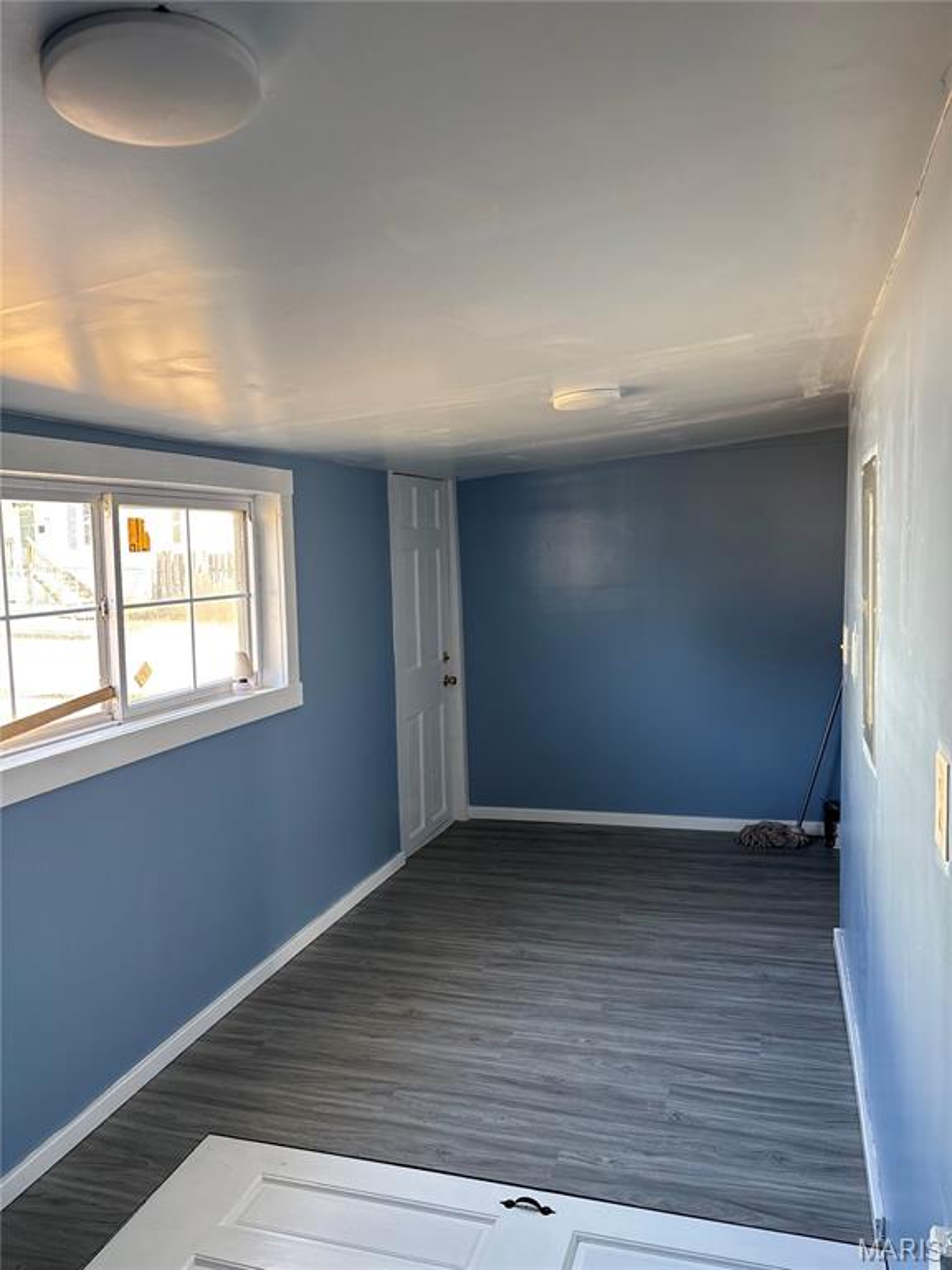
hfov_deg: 53.1
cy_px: 635
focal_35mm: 26
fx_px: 953
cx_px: 476
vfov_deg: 67.3
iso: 125
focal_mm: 5.96
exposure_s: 1/101
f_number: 1.6
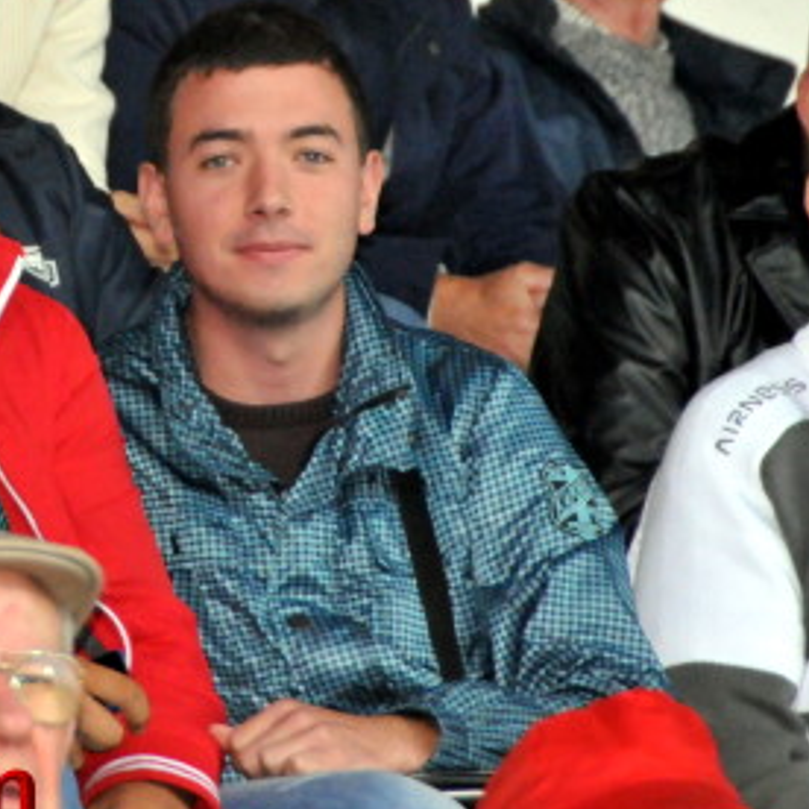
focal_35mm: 645
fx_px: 17054
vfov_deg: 2.7
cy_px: 169
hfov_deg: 2.7
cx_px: -21
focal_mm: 200
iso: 3200
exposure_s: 1/160
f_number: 5.6
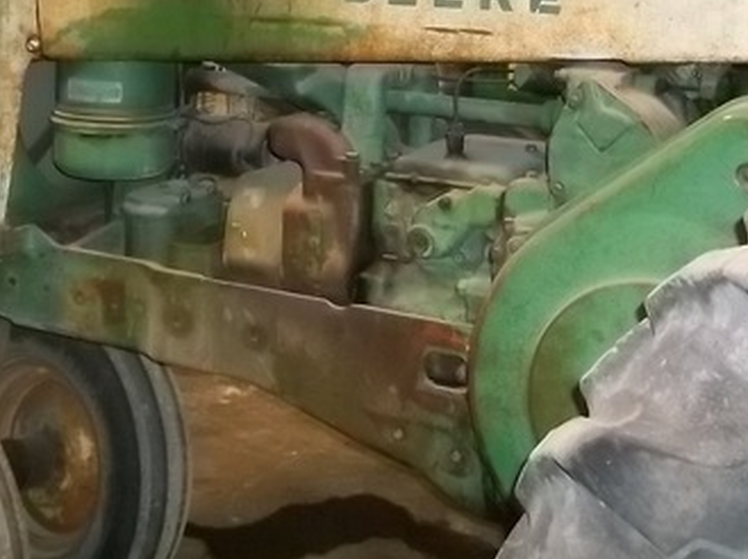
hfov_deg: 29.0
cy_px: 55
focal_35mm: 67
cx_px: 432
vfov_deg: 21.4
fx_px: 1446
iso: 400
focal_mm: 5.7
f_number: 2.9
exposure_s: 1/30
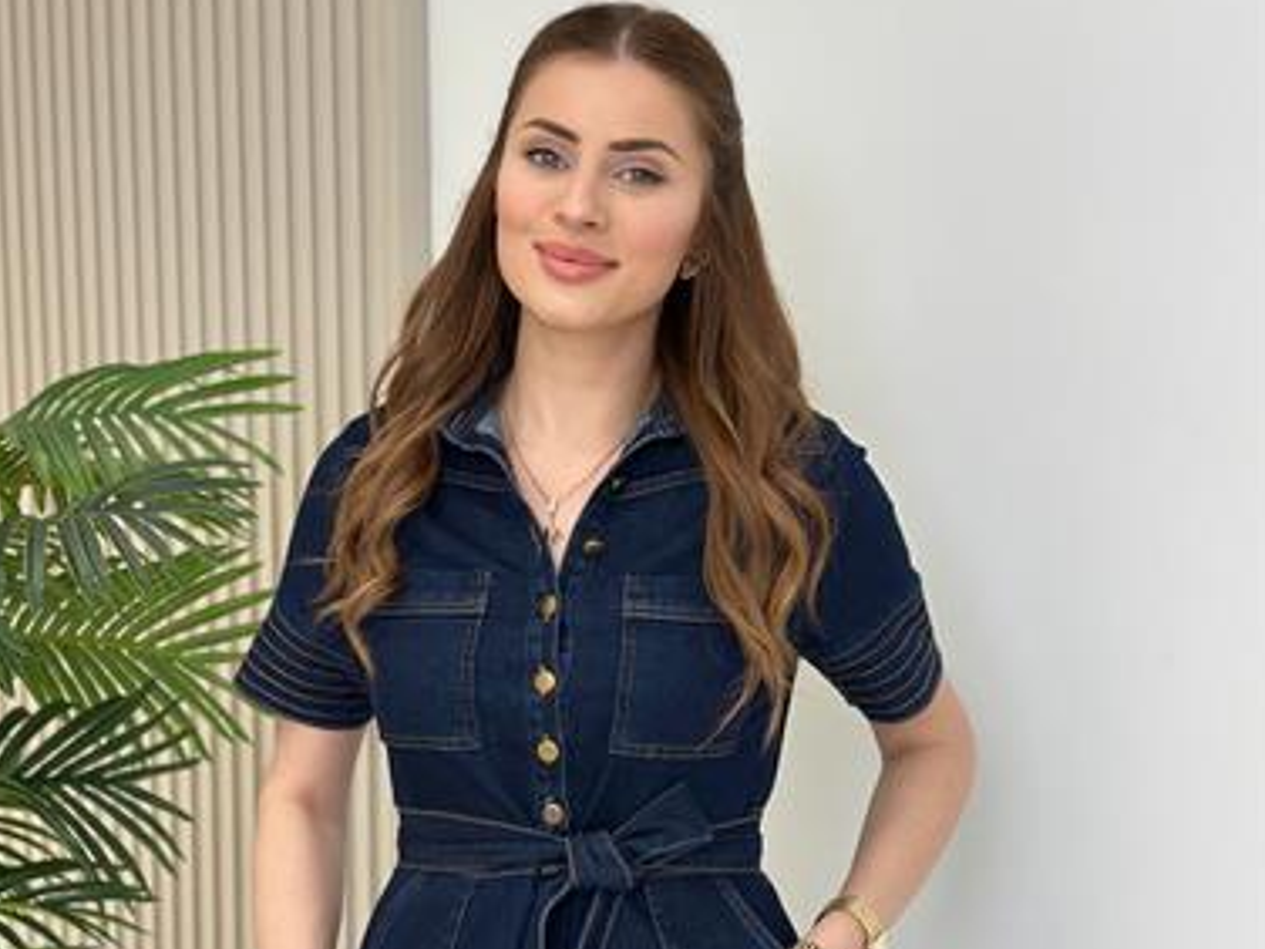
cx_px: 609
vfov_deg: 21.4
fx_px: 2485
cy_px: 715
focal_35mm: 68
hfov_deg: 28.6
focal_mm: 6.86
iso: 80
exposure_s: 1/191
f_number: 1.78
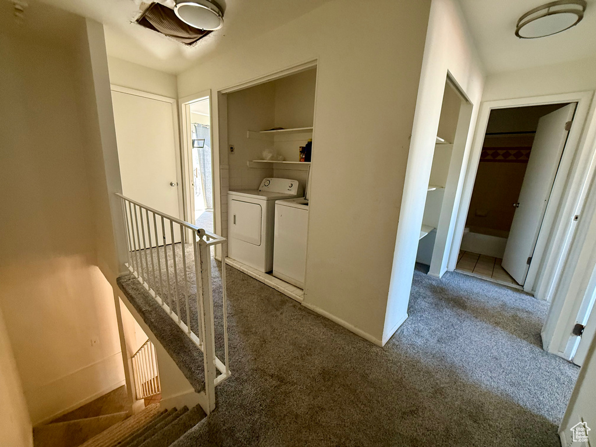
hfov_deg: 102.1
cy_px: 224
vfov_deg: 85.7
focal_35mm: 14
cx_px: 298
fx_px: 241
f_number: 2.2
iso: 400
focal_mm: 2.22
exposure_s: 1/65
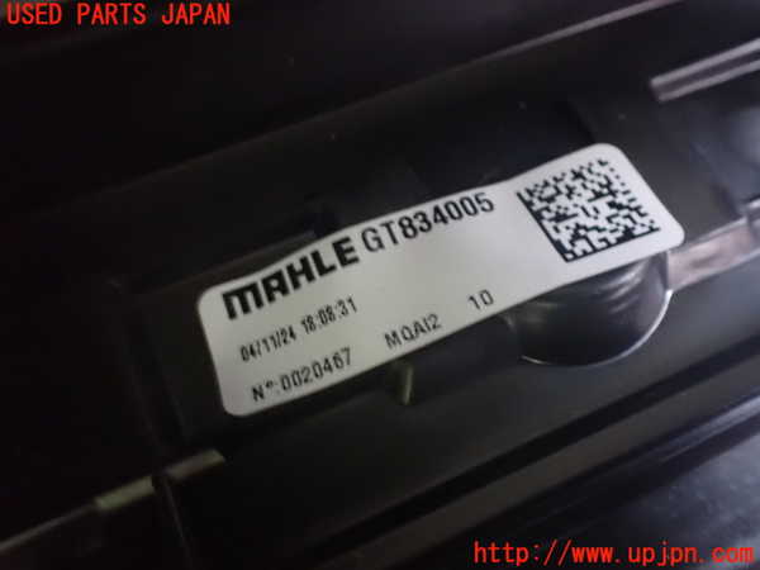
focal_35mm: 30
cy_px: 285
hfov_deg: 60.0
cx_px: 380
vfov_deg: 46.8
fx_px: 659
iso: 1600
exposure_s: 1/15
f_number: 2.3
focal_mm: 5.4
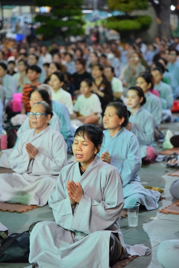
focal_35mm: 112
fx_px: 836
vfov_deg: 18.3
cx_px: 90
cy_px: 134
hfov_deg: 12.2
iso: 2000
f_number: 4
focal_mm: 112
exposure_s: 1/80
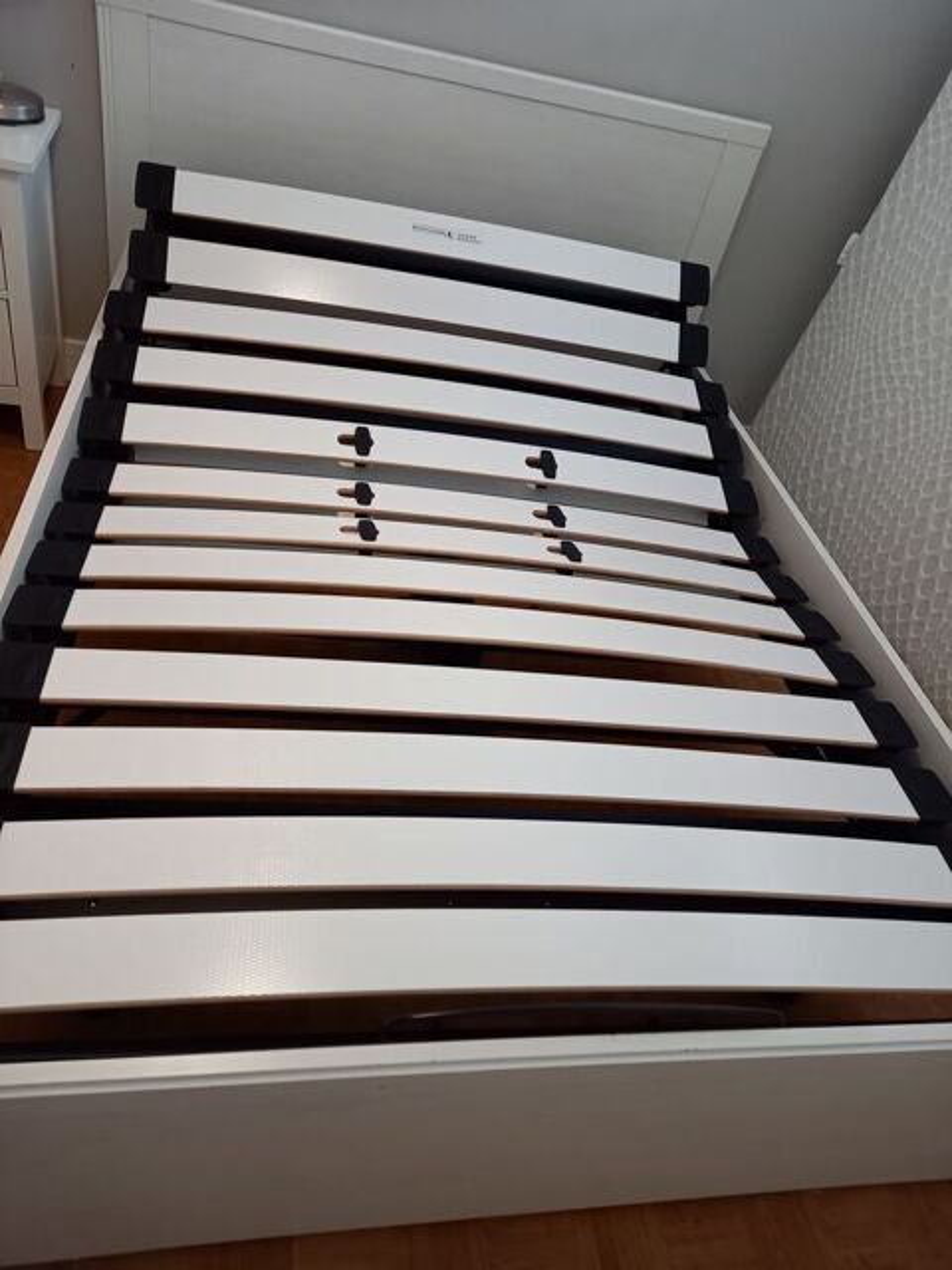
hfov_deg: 54.9
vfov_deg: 69.4
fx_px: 917
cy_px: 635
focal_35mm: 25
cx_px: 476
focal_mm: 4.65
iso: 400
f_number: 1.8
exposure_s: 1/25
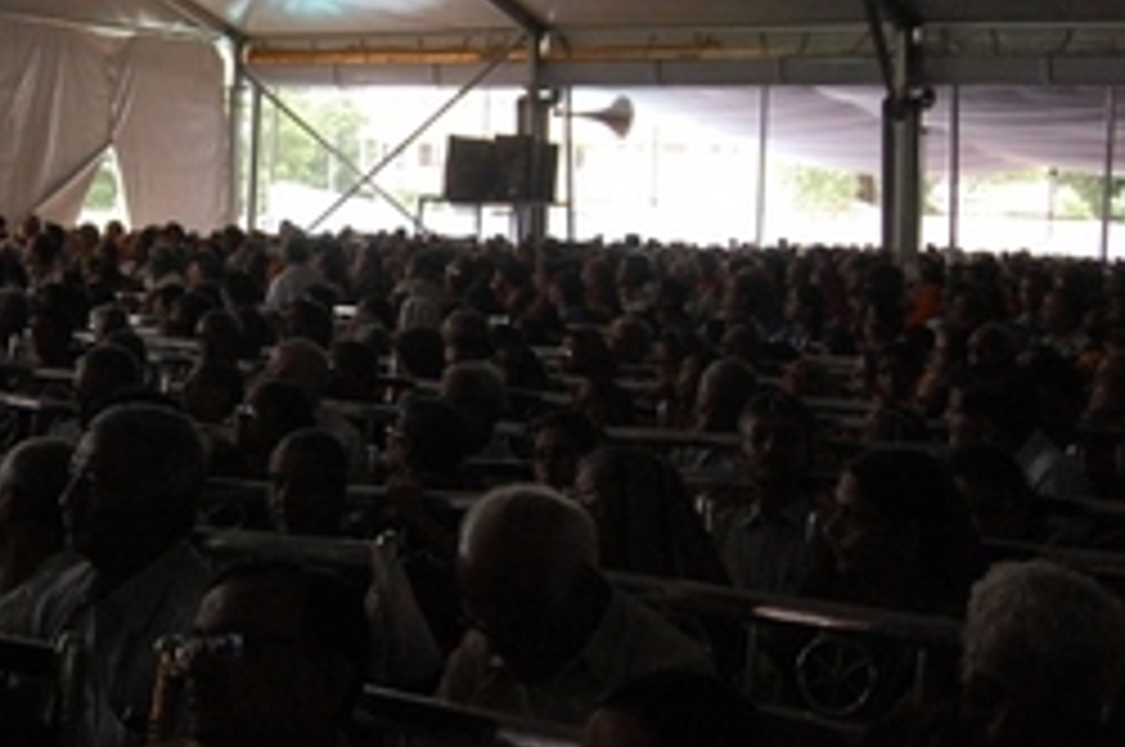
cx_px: 212
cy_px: 360
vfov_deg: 19.7
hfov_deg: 28.6
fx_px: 2153
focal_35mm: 69
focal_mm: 23
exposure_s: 1/160
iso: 1000
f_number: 6.3
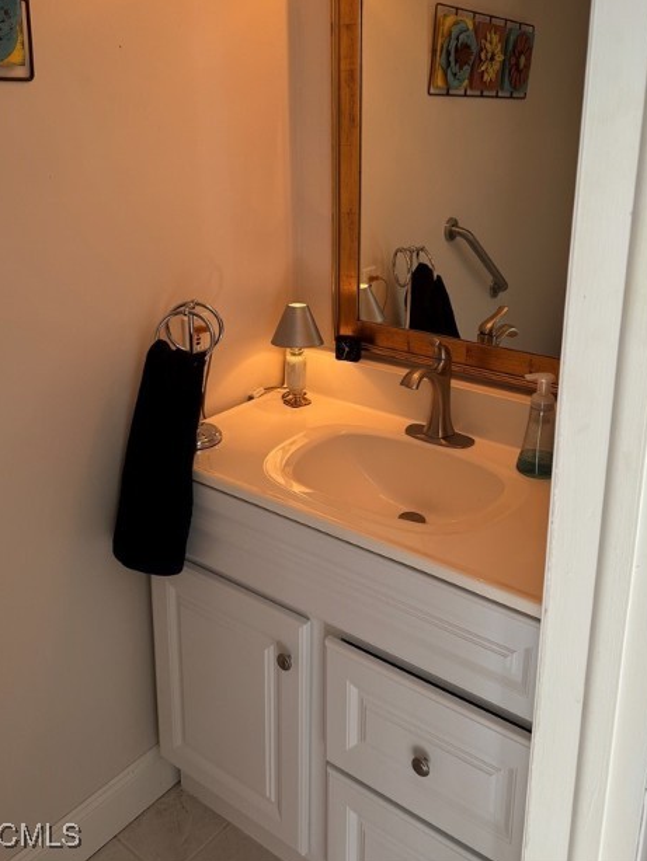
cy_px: 328
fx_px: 747
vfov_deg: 59.2
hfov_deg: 46.8
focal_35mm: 30
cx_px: 351
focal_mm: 6.86
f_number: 1.78
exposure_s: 1/60
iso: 125
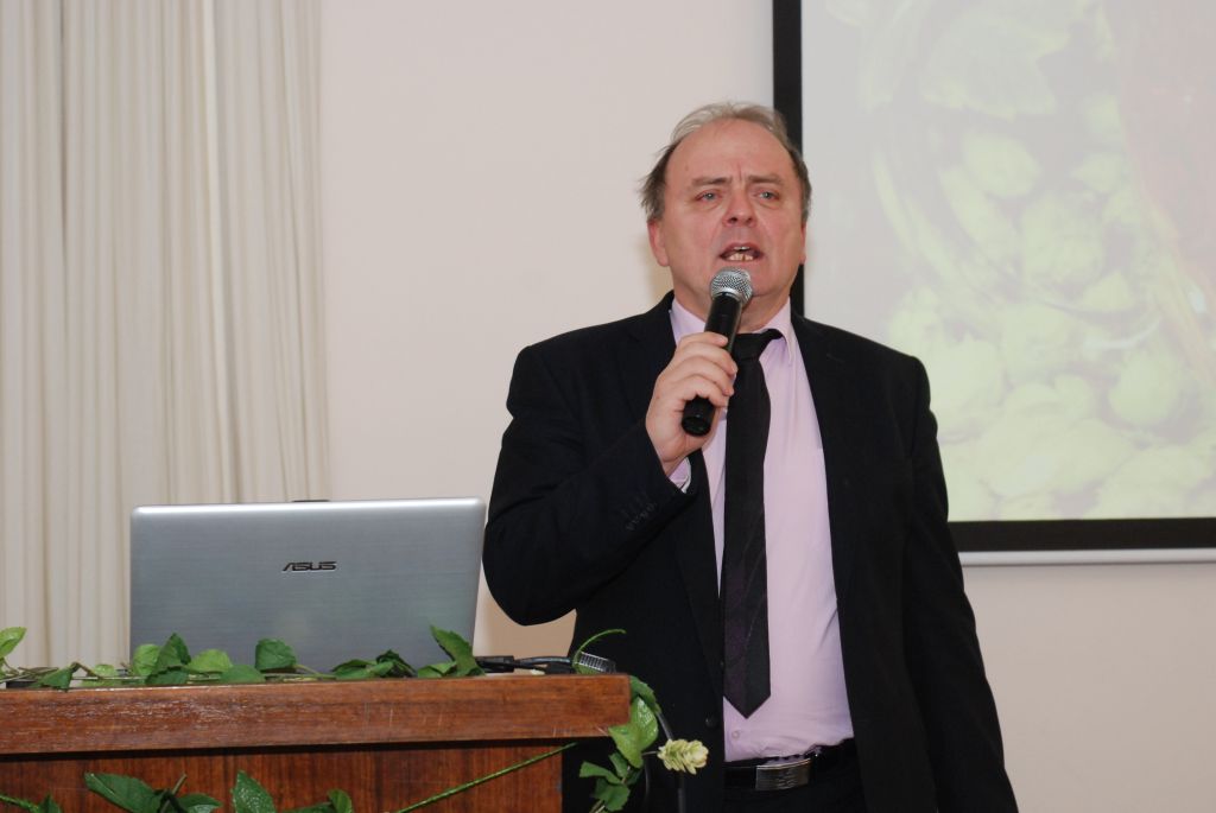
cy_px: 406
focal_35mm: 75
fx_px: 2536
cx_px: 608
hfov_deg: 27.0
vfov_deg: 18.2
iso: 800
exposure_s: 1/60
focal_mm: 50
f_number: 7.1
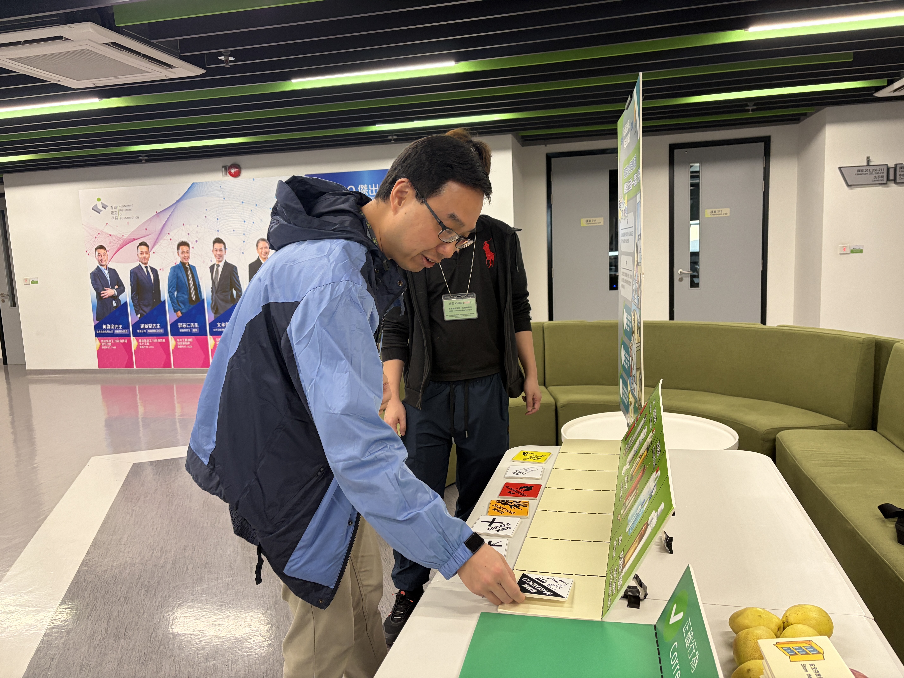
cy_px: 339
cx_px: 452
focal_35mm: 26
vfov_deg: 53.1
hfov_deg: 67.3
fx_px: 679
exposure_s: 1/50
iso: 125
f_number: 1.6
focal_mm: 5.96
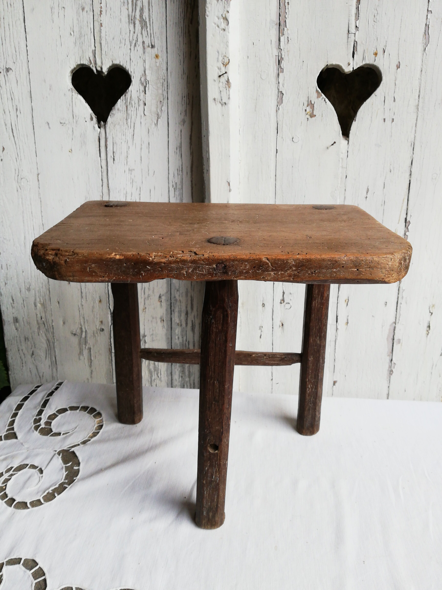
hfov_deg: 53.1
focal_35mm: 26
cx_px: 221
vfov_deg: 67.3
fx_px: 443
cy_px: 295
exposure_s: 1/50
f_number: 2.2
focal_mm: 3.81
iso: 100
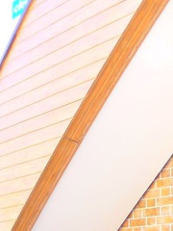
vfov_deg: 24.4
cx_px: 210
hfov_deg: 19.7
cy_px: 297
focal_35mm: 70
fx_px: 466
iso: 80
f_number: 2
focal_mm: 5.1
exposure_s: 1/80
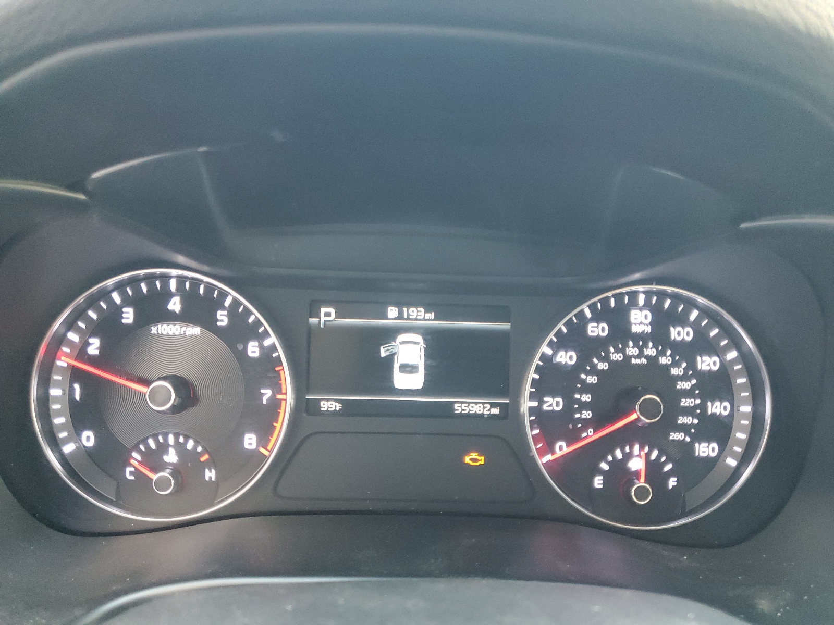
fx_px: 626
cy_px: 312
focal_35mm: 26
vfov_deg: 53.1
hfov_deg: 67.3
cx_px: 417
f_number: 1.5
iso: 416
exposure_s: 1/60.2
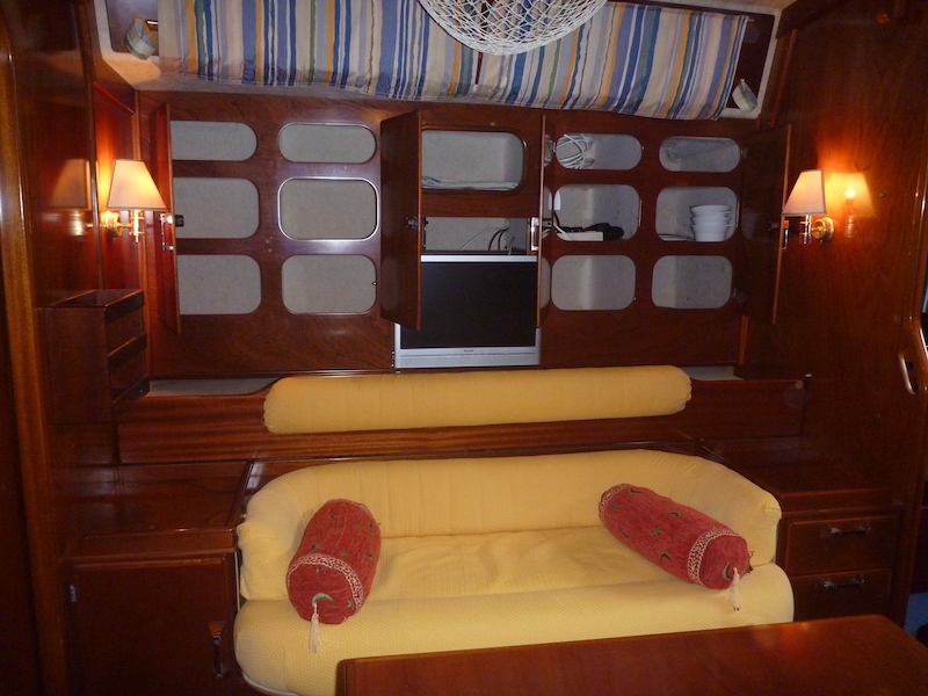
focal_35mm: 28
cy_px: 348
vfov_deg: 49.7
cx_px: 464
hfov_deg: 63.4
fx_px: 751
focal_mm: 4.9
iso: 400
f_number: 3.3
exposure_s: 1/30
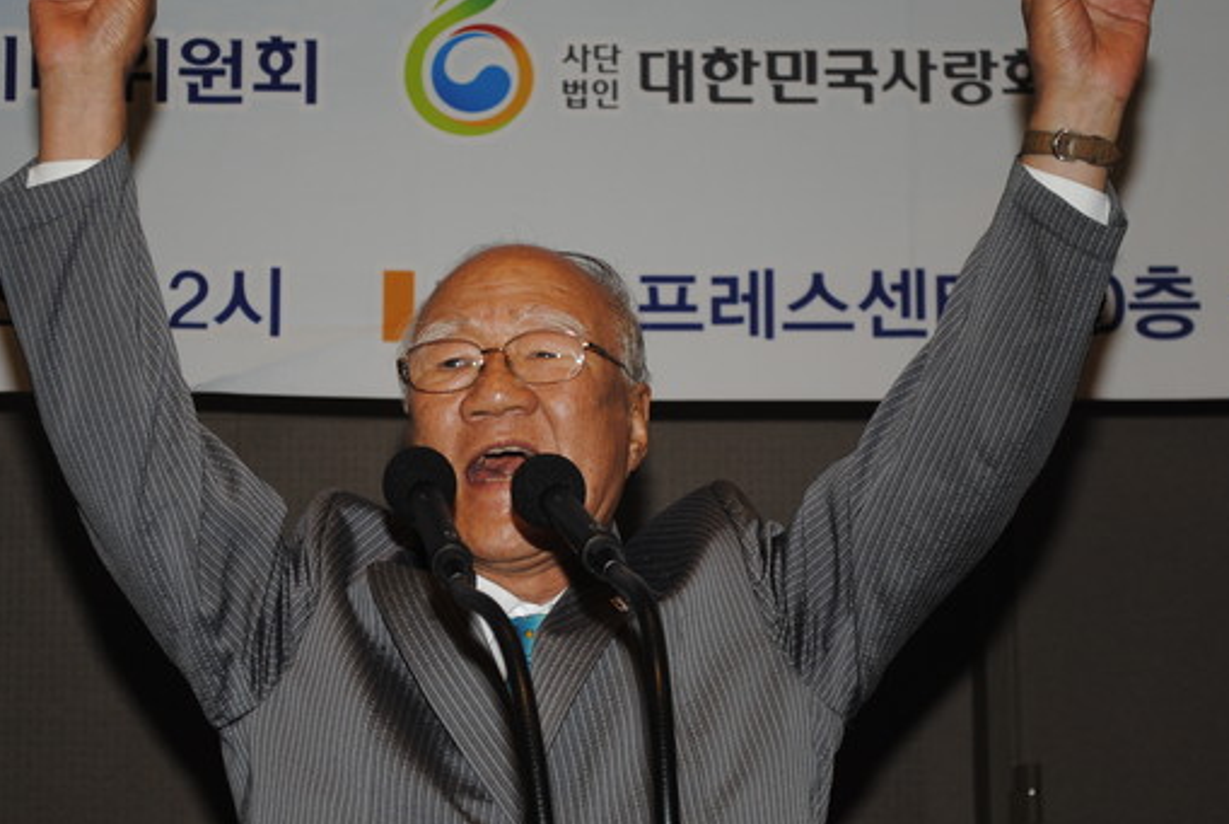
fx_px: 3385
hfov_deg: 20.6
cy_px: 426
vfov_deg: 13.9
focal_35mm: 99
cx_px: 488
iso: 200
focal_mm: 48
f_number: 5.3
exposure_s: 1/60
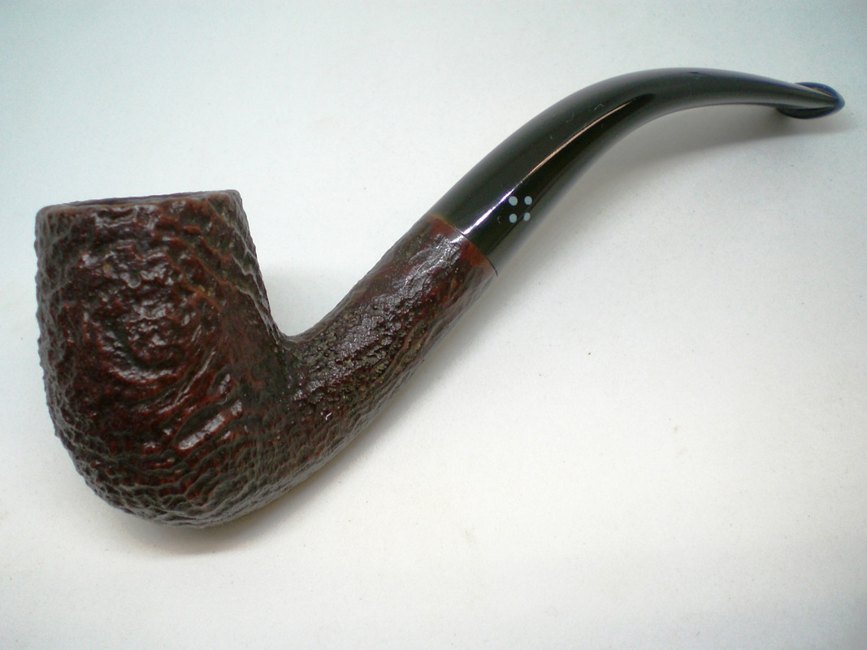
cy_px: 325
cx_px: 434
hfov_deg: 49.0
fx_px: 952
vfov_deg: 37.7
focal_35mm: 38
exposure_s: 1/60
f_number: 3.1
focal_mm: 6.3
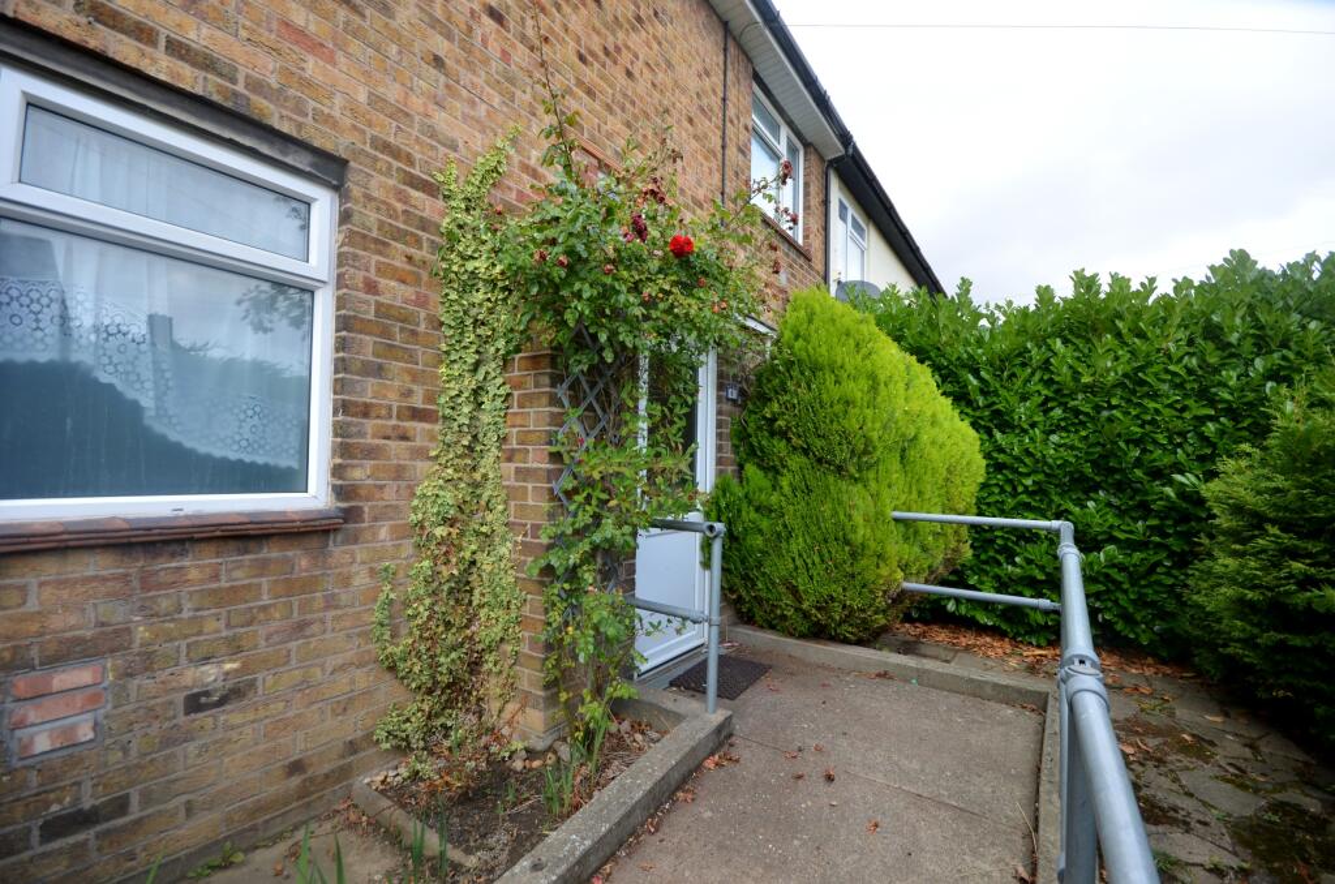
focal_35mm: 15
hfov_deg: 100.5
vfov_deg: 77.1
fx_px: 555
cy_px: 442
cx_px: 668
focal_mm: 10
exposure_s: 1/200
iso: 200
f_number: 7.1
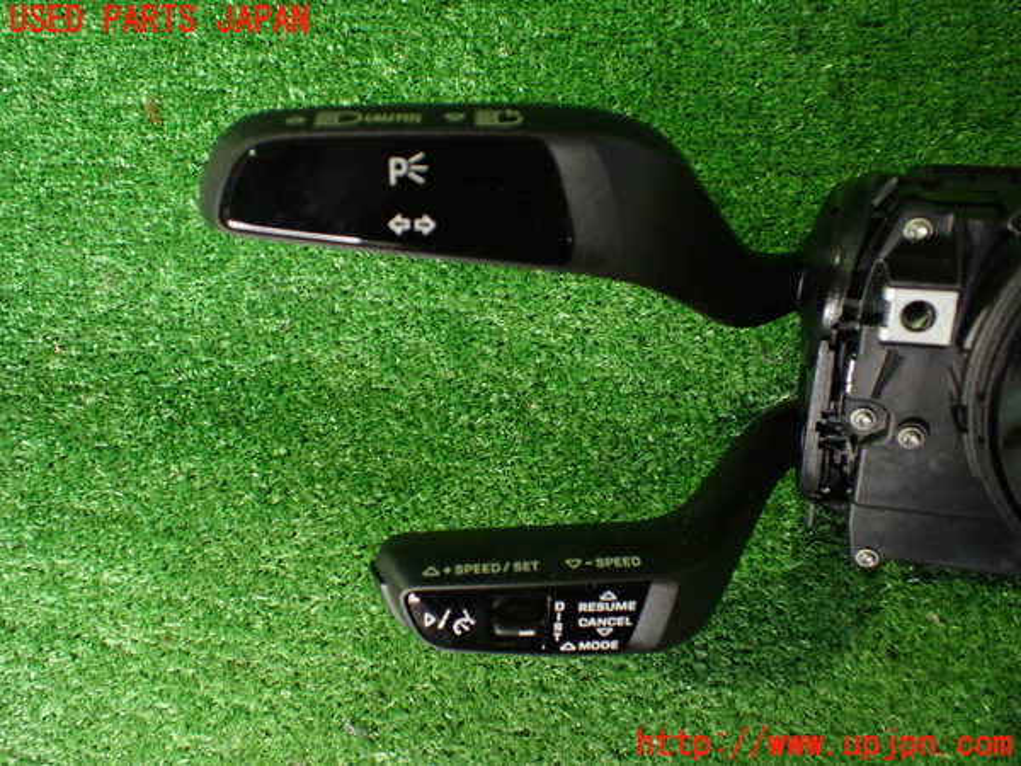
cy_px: 383
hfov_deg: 60.0
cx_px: 510
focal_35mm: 30
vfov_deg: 46.8
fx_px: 885
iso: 800
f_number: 2.3
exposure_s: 1/50
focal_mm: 5.4
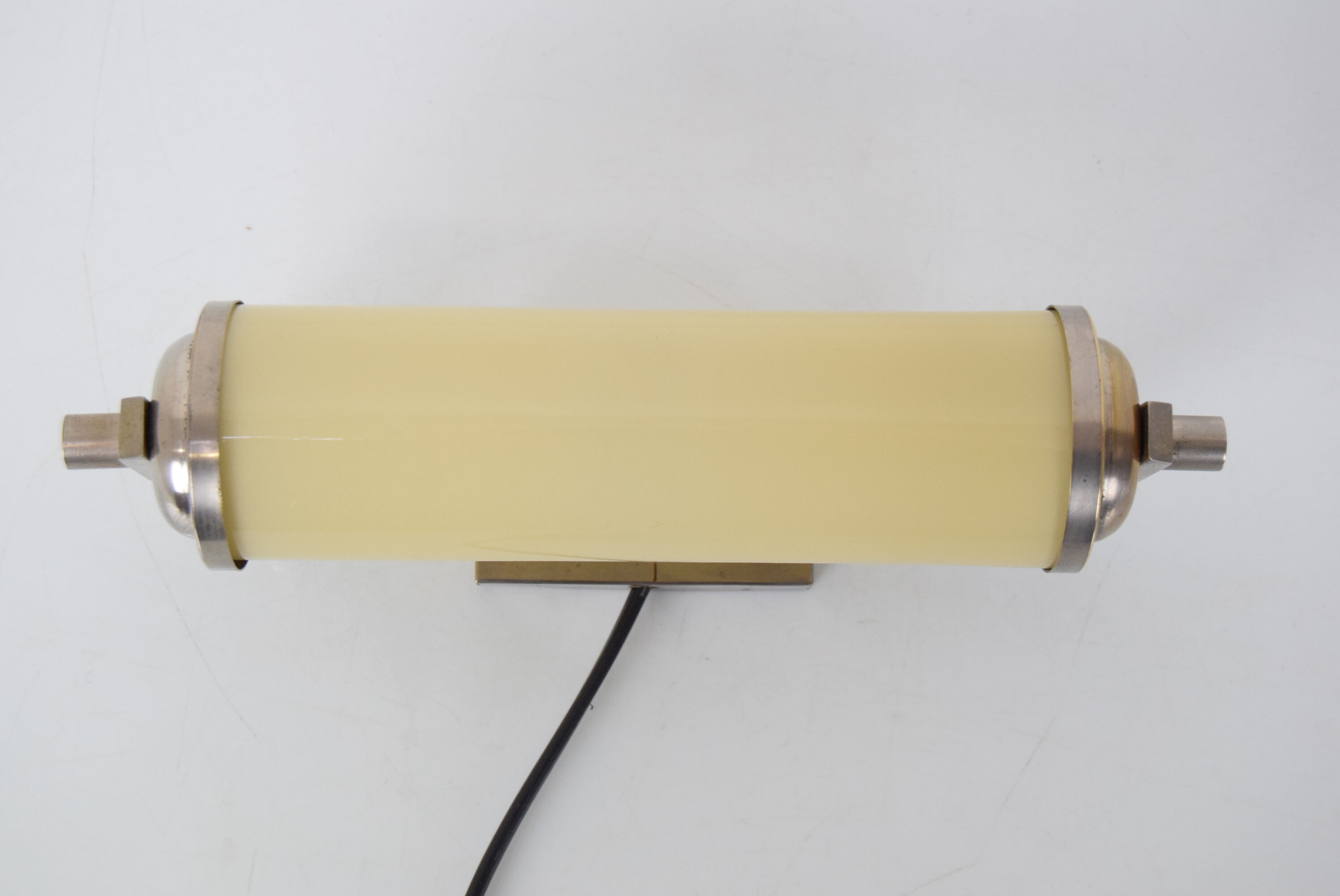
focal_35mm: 63
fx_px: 2347
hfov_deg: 31.9
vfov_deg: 21.6
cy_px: 448
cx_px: 670
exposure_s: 1/200
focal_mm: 42
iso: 1600
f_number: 7.1
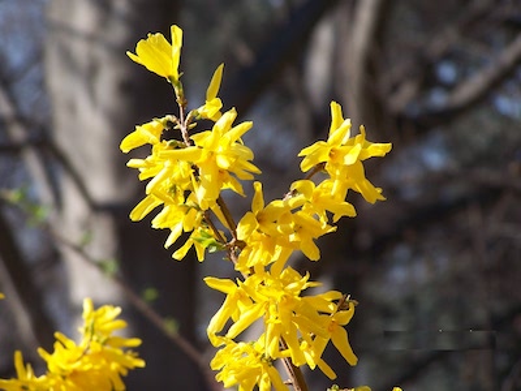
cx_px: 260
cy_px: 196
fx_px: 3146
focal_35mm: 209
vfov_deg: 7.1
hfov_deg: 9.5
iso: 80
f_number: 3.2
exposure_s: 1/750
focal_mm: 34.6
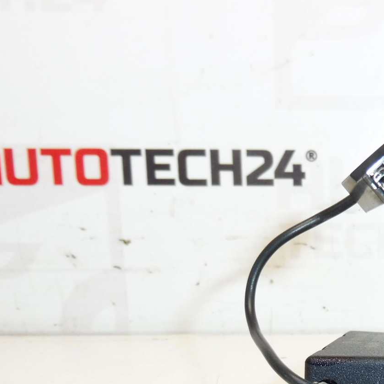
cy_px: 337
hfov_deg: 30.4
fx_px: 653
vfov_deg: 31.4
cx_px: 389
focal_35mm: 52
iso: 200
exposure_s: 1/160
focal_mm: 4.3
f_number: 3.5
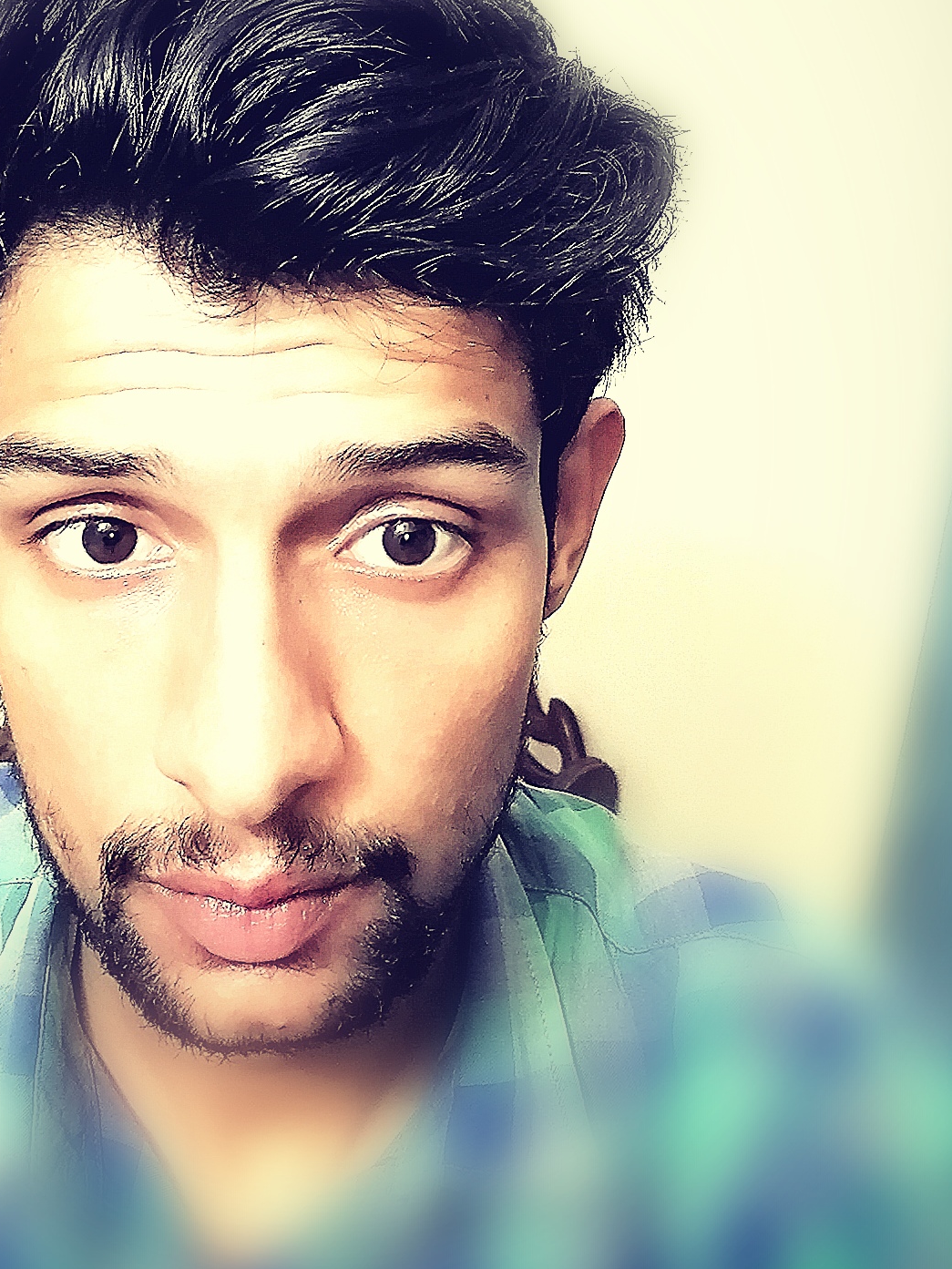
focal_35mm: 43
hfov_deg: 33.3
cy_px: 425
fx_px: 1577
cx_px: 322
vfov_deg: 43.2
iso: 320
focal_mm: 3.03
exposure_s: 1/20
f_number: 2.2
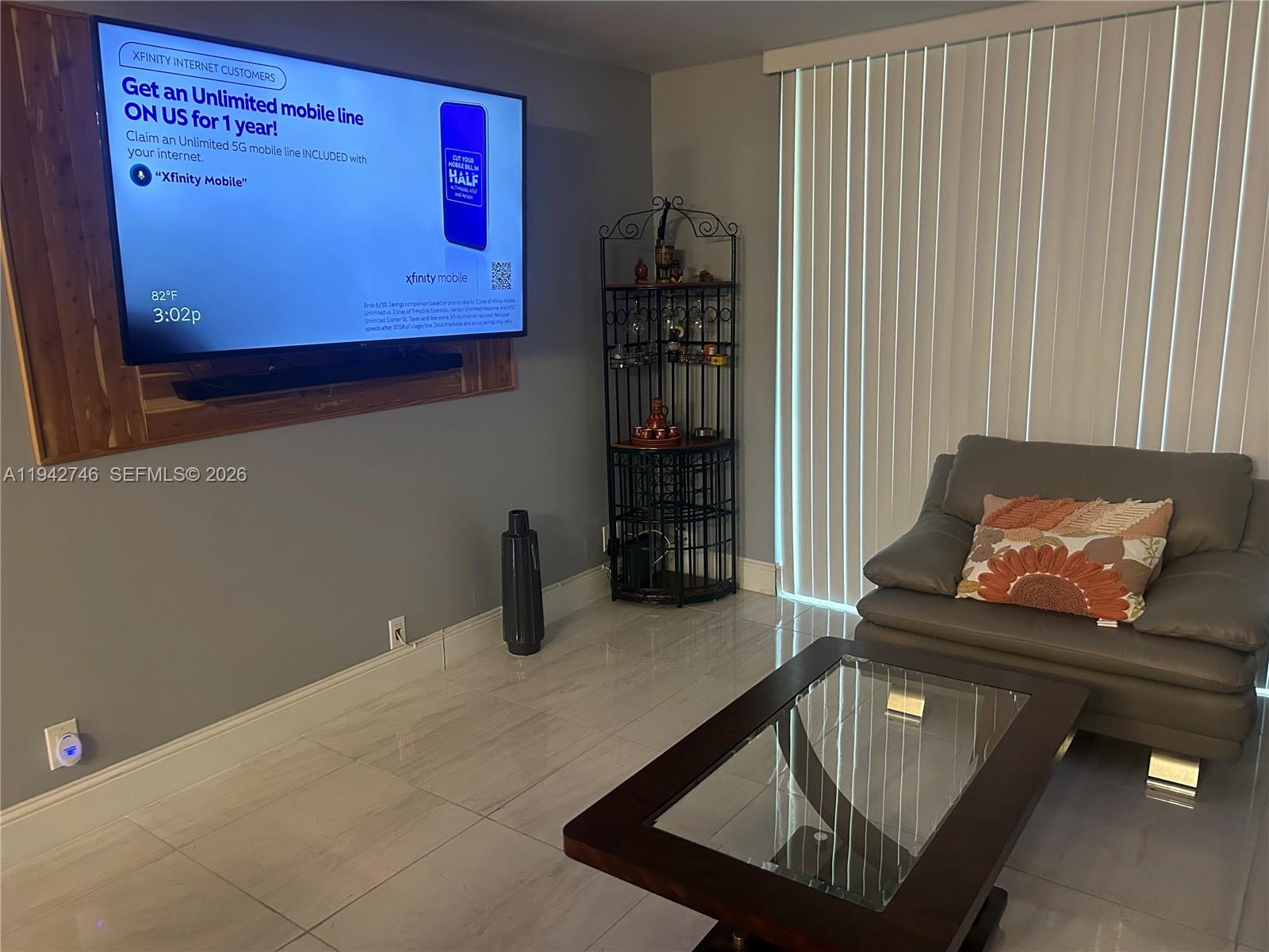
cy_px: 476
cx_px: 634
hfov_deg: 67.3
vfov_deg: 53.1
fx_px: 953
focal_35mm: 26
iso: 400
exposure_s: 1/60
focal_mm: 5.7
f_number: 1.5
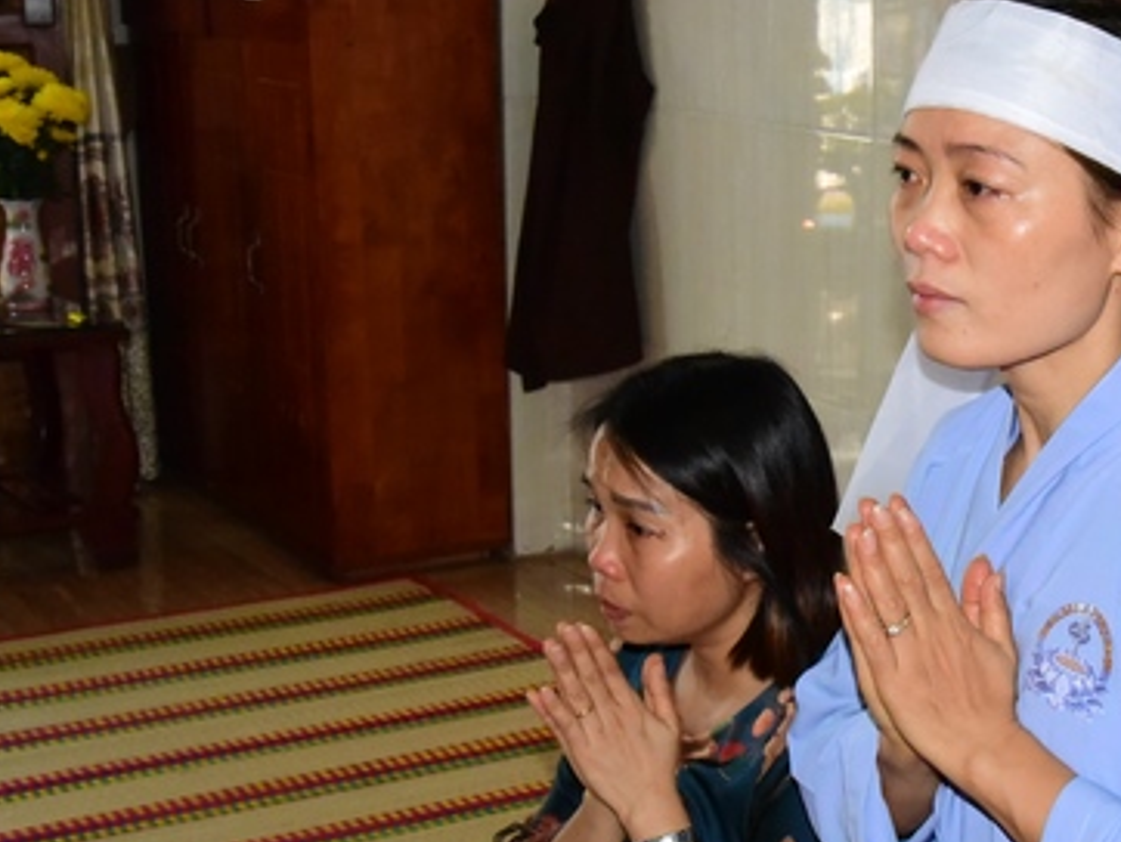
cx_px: 917
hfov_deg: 27.5
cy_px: 471
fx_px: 2236
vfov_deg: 21.3
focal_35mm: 69
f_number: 13
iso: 12800
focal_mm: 40
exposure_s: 1/100
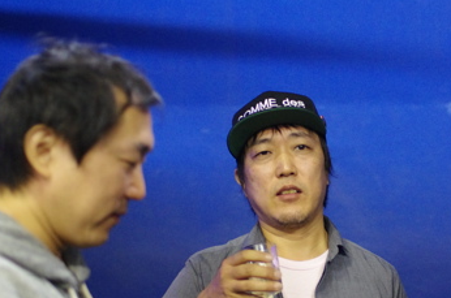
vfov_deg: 17.3
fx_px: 975
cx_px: 336
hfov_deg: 25.7
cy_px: 215
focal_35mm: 78
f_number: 1.4
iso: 3200
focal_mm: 30
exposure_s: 1/60
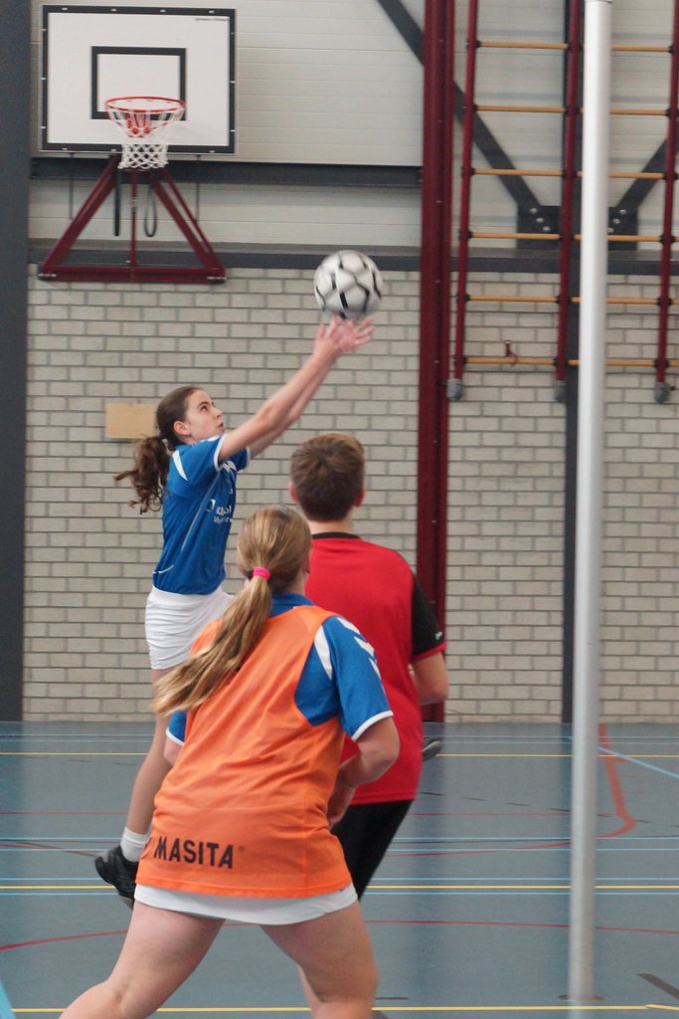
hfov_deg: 18.2
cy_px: 510
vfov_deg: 27.0
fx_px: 2121
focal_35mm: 75
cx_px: 340
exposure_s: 1/200
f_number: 4
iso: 1250
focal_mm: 50
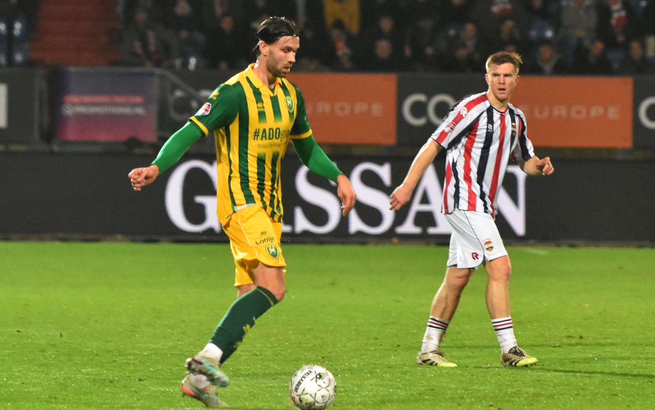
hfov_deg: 7.8
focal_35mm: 269
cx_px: 327
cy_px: 210
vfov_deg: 4.9
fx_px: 4794
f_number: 2.8
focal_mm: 175
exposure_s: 1/640
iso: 2500
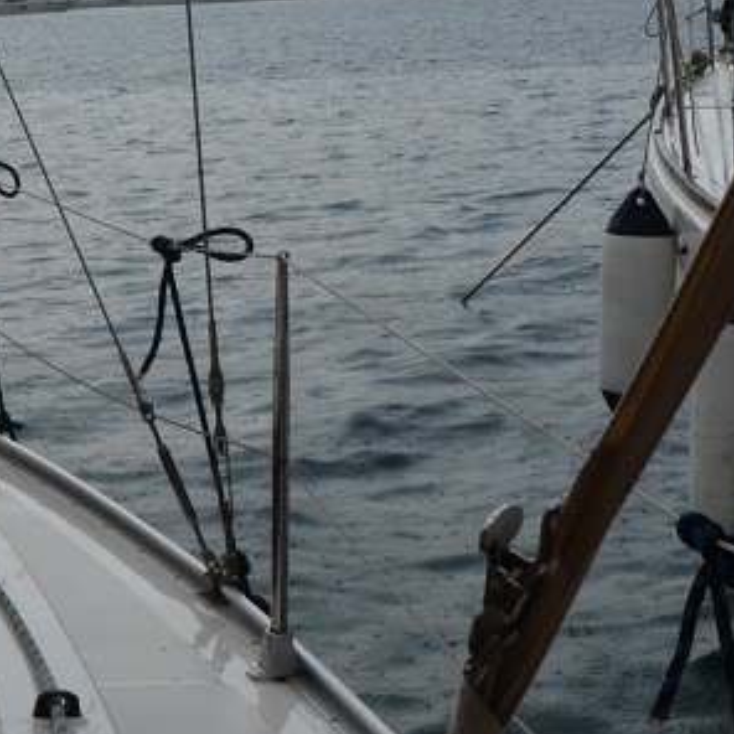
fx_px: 2471
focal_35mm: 103
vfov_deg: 16.5
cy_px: -33
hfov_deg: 16.8
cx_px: 214
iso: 140
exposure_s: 1/60
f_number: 22
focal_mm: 24
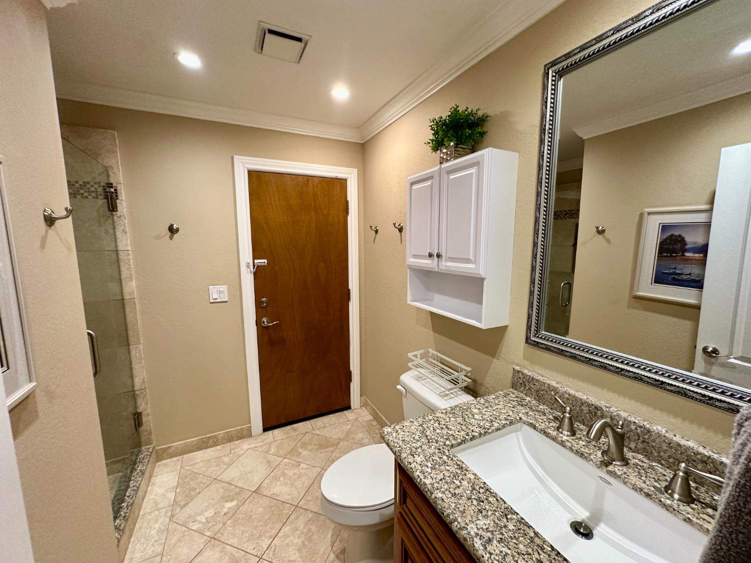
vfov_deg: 85.7
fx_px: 304
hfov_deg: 102.1
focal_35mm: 14
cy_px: 282
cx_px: 376
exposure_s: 1/60
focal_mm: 2.22
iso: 250
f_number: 2.2
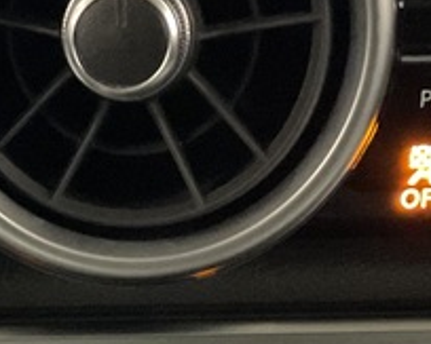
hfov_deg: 14.4
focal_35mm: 133
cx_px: 82
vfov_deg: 11.5
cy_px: 348
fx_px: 1696
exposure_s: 1/15
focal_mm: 3
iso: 800
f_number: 1.8
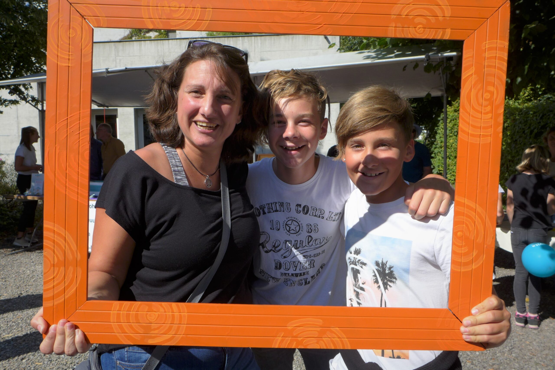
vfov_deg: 43.6
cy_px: 185
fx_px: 463
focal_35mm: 30
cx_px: 278
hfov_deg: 61.9
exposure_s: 1/1300
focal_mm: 5.9
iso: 80
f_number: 2.8
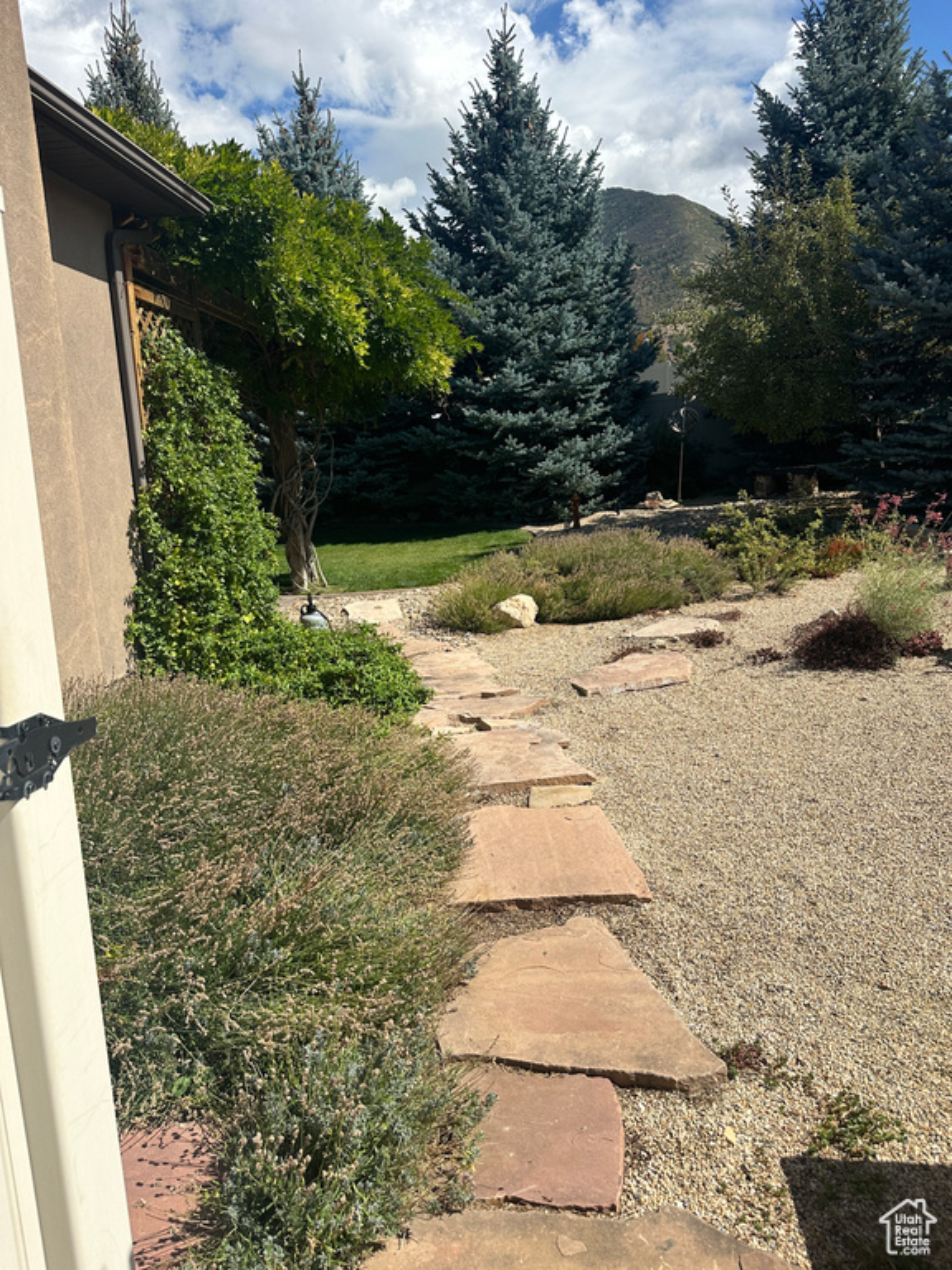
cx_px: 476
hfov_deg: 56.8
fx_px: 880
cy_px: 635
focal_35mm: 24
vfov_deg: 71.6
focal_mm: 6.86
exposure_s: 1/5525
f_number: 1.78
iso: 80
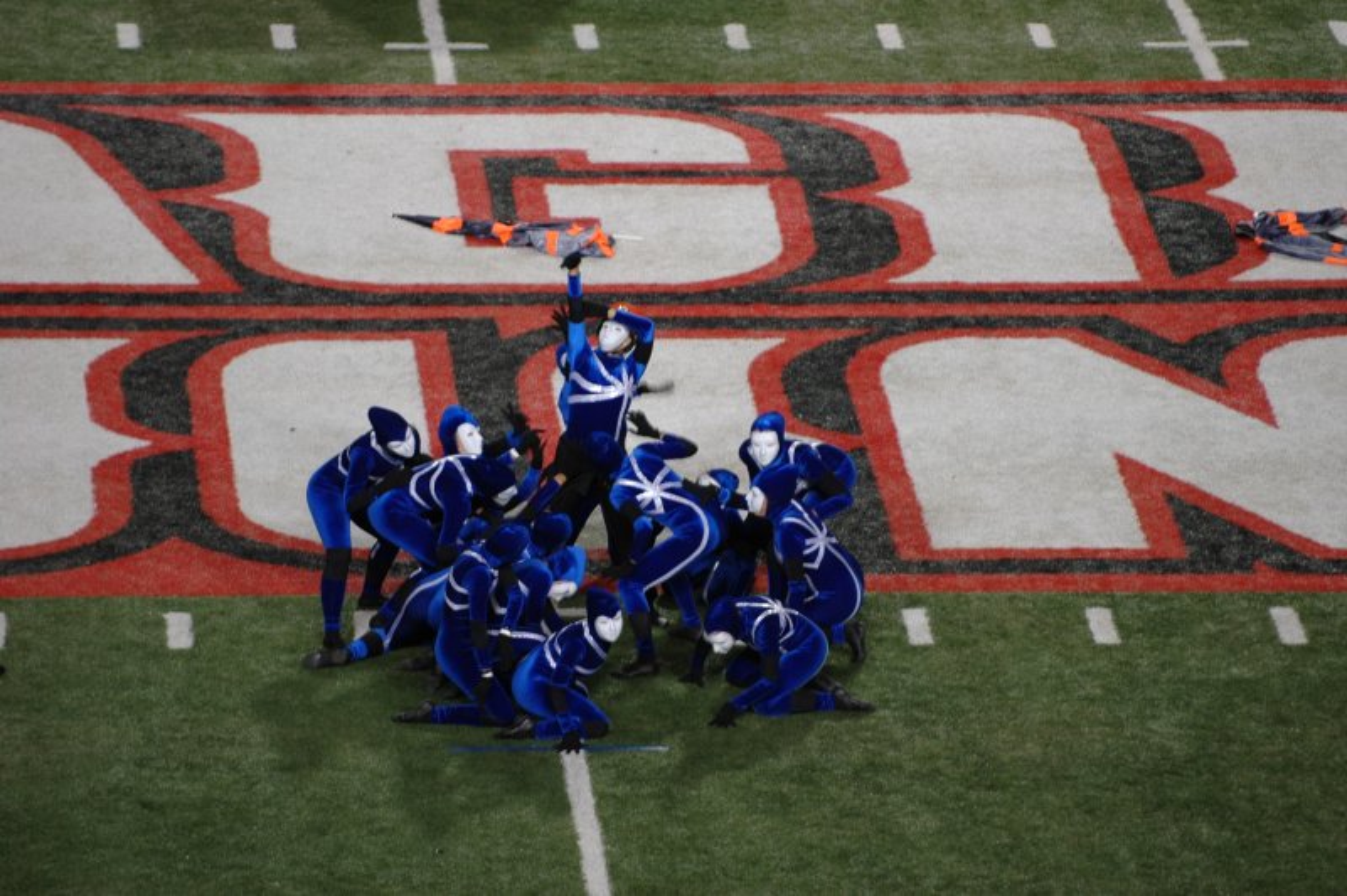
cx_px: 674
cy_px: 448
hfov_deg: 6.9
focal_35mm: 300
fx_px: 11215
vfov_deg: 4.6
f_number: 2.8
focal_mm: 200
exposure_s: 1/60
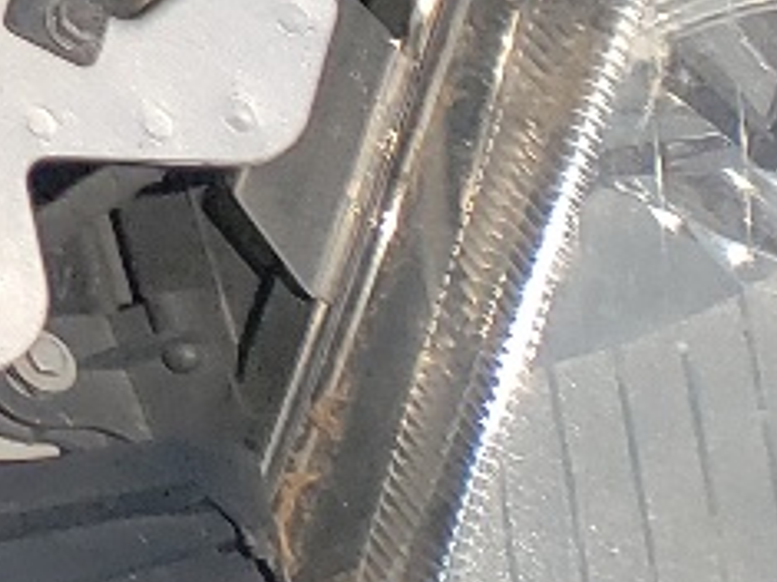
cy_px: -1247
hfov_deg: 8.7
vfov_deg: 7.3
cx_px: -1719
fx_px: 3971
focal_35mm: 177
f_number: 1.5
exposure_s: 1/5000
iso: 50
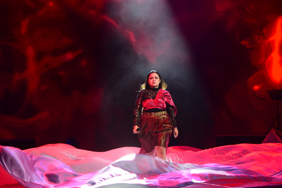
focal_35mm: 125
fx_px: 979
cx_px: 141
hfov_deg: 16.4
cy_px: 94
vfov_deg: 11.0
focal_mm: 125
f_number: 2.8
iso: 640
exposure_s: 1/200
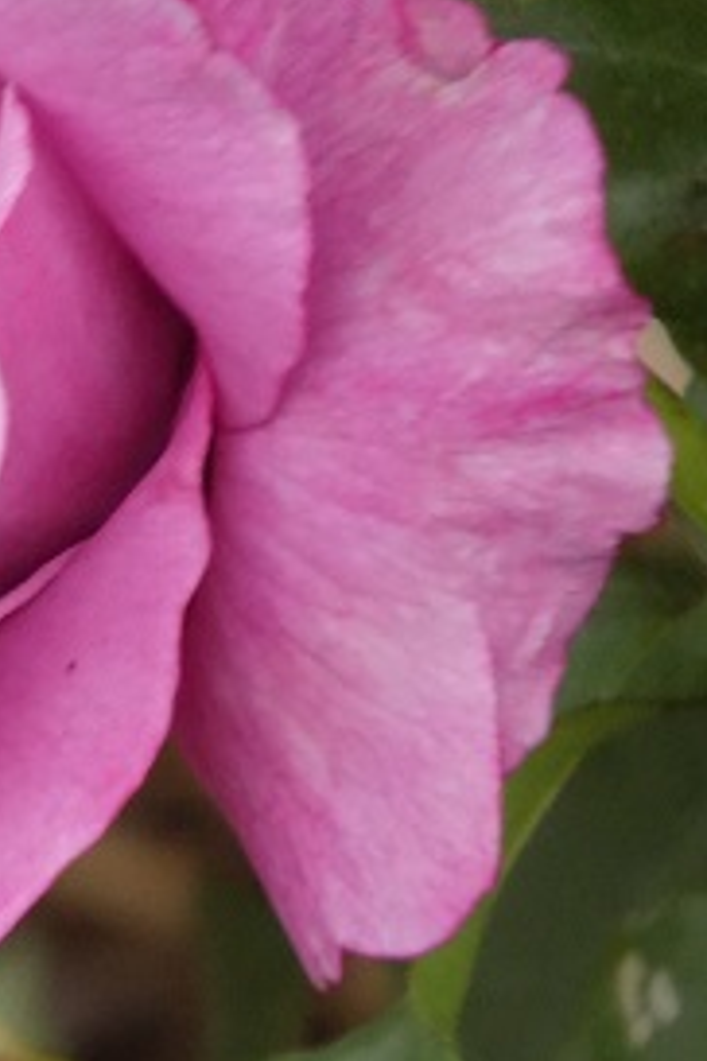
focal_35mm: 1150
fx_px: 33874
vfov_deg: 1.8
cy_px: 373
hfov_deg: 1.2
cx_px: -218
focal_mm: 112
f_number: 5.9
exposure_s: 1/25
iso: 400
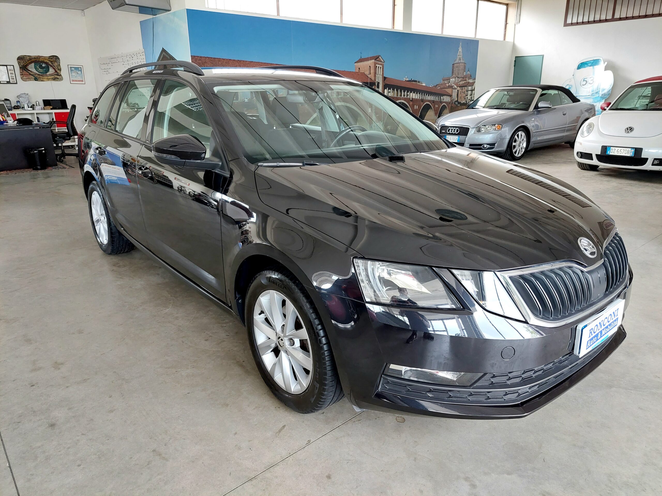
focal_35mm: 25
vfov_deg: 54.9
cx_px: 331
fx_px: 478
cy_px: 248
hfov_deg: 69.4
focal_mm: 5.23
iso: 200
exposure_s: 1/50
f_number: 1.8
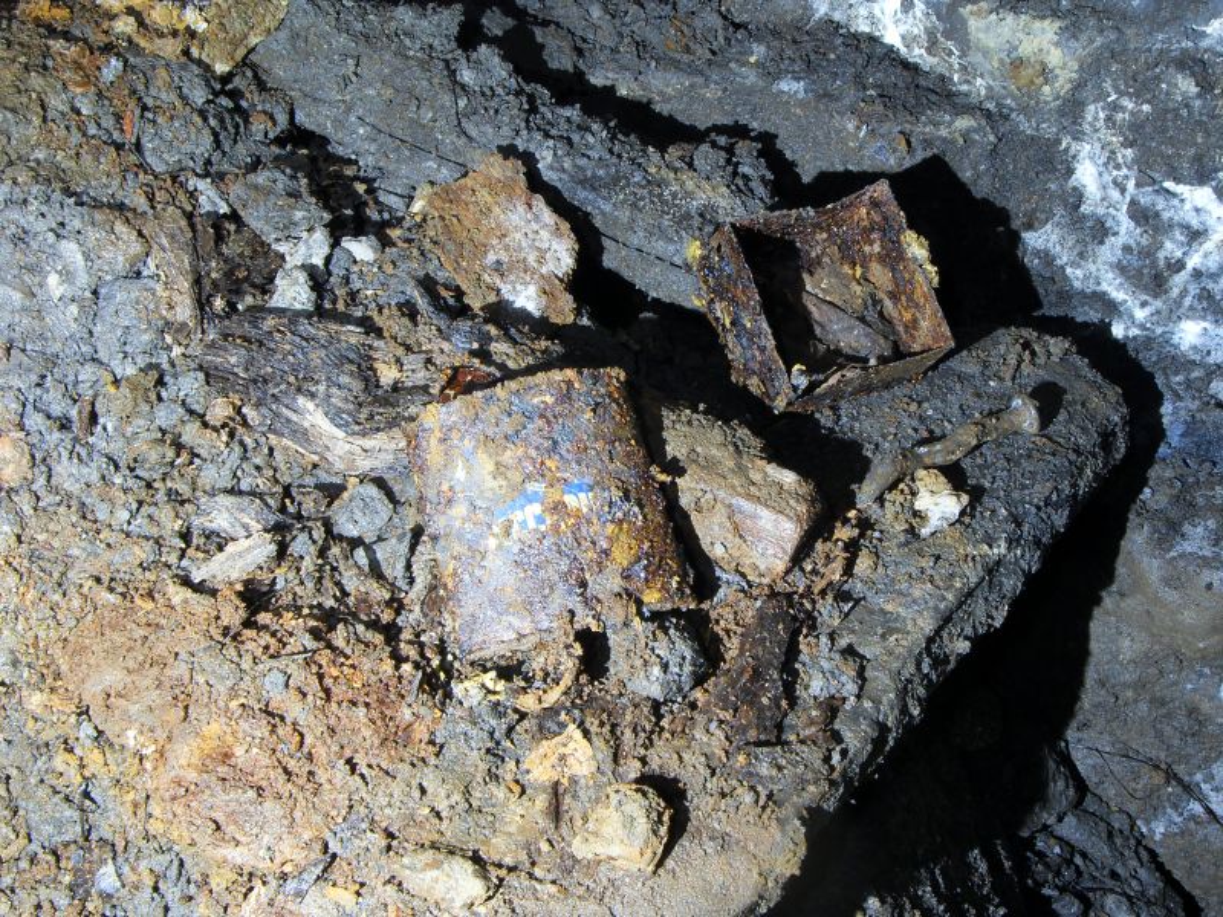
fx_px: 1378
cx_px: 612
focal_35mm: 39
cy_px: 458
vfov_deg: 36.8
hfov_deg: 47.9
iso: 80
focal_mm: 6.6
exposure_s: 1.5
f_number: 6.2
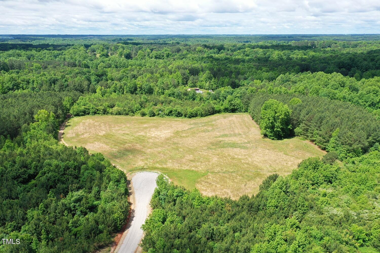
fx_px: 296
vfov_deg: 46.4
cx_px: 190
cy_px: 126
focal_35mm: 28
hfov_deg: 65.5
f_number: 6.3
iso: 100
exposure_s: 1/240
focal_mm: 10.26
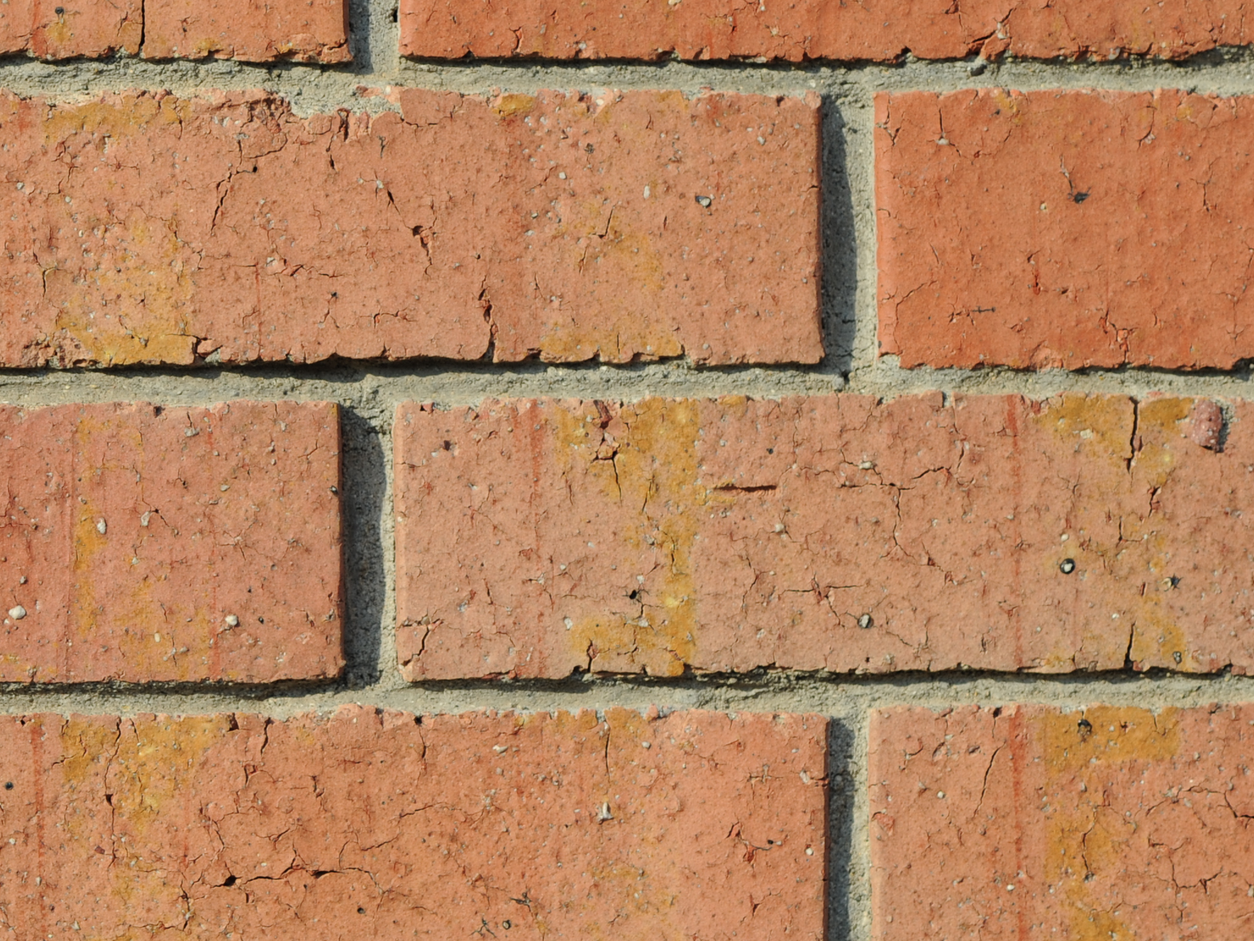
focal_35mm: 209
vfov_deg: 7.1
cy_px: 372
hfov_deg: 9.4
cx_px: 110
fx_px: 7571
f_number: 4
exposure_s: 1/1600
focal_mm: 105
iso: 200
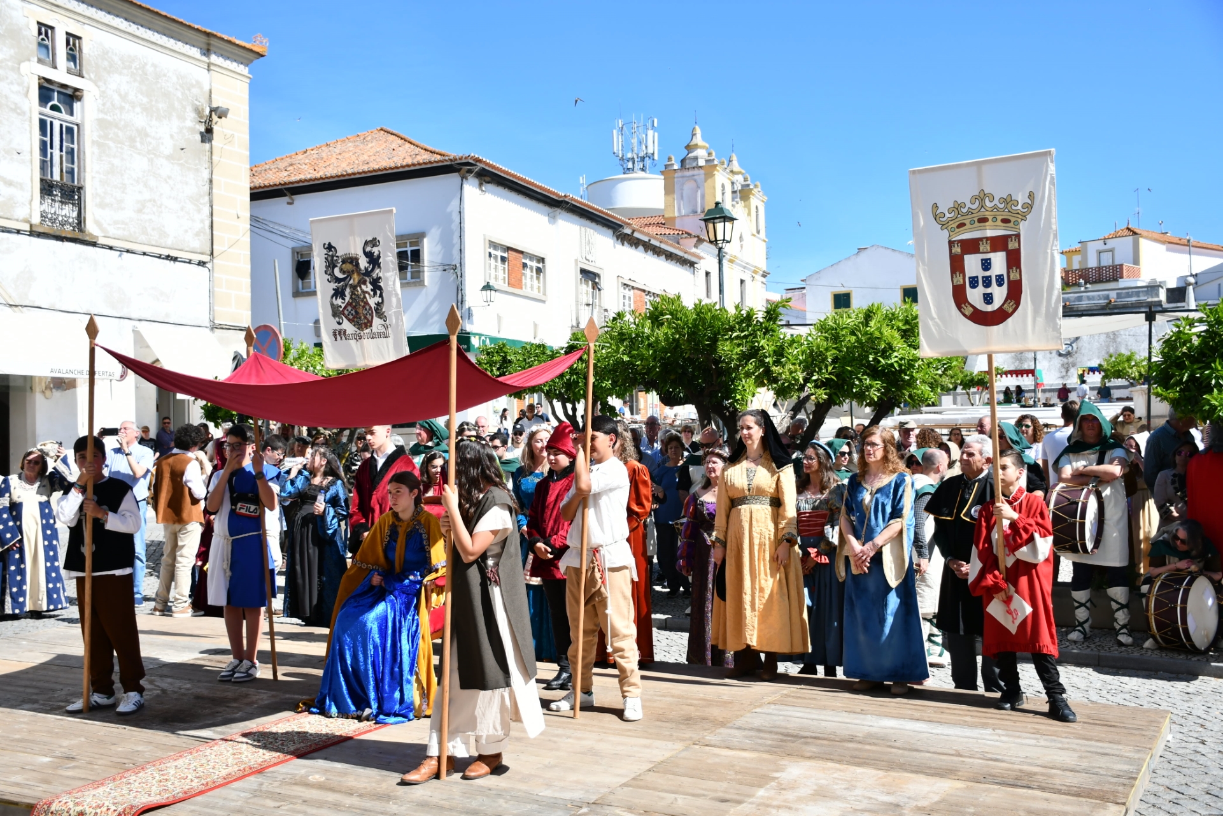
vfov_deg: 36.9
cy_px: 408
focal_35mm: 36
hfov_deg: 53.1
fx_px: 1223
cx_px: 612
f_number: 3.8
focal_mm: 24
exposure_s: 1/1250
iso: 200
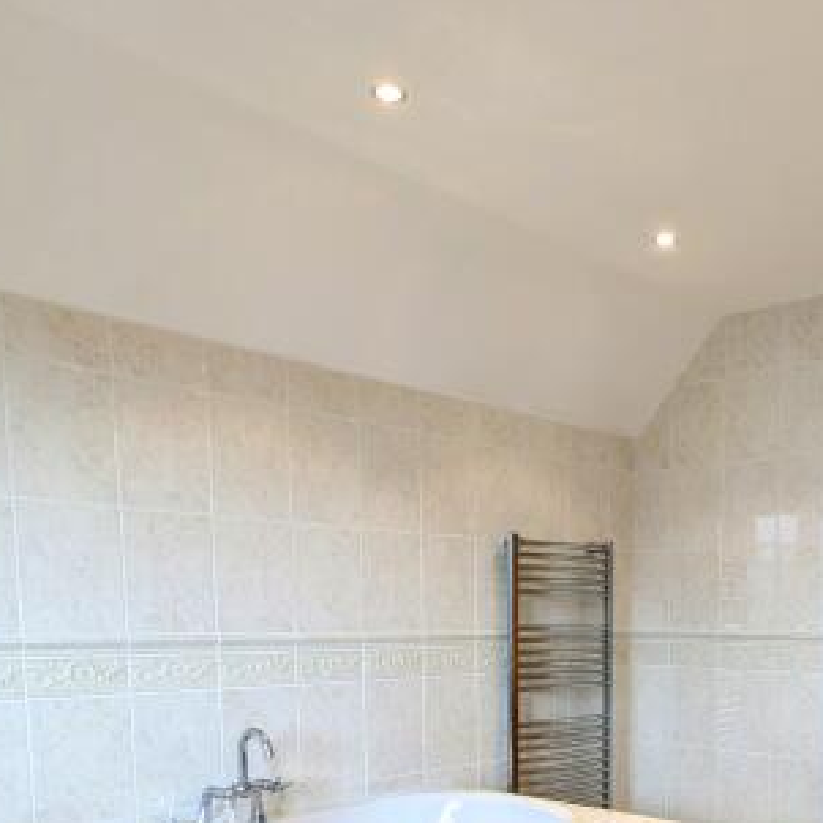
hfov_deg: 44.5
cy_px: 734
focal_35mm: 36
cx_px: 616
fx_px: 968
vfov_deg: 42.4
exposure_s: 1/25.2
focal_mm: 2.23
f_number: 1.95
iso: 40
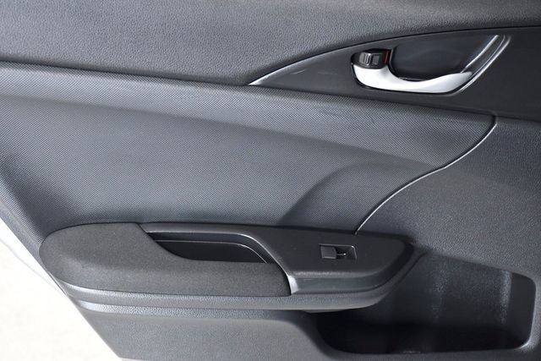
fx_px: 1082
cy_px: 180
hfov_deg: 28.1
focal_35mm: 72
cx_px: 270
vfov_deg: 18.9
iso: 2500
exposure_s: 1/125
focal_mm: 48
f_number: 5.6
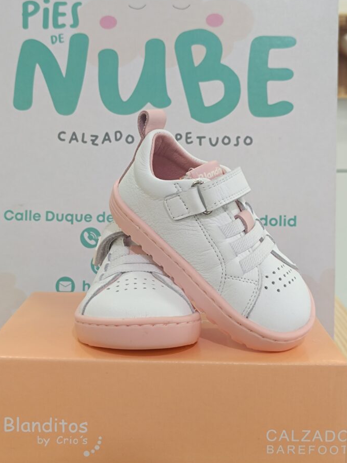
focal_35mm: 25
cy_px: 226
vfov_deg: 69.4
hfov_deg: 54.9
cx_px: 170
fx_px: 334
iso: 479
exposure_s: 1/101
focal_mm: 5.59
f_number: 1.88
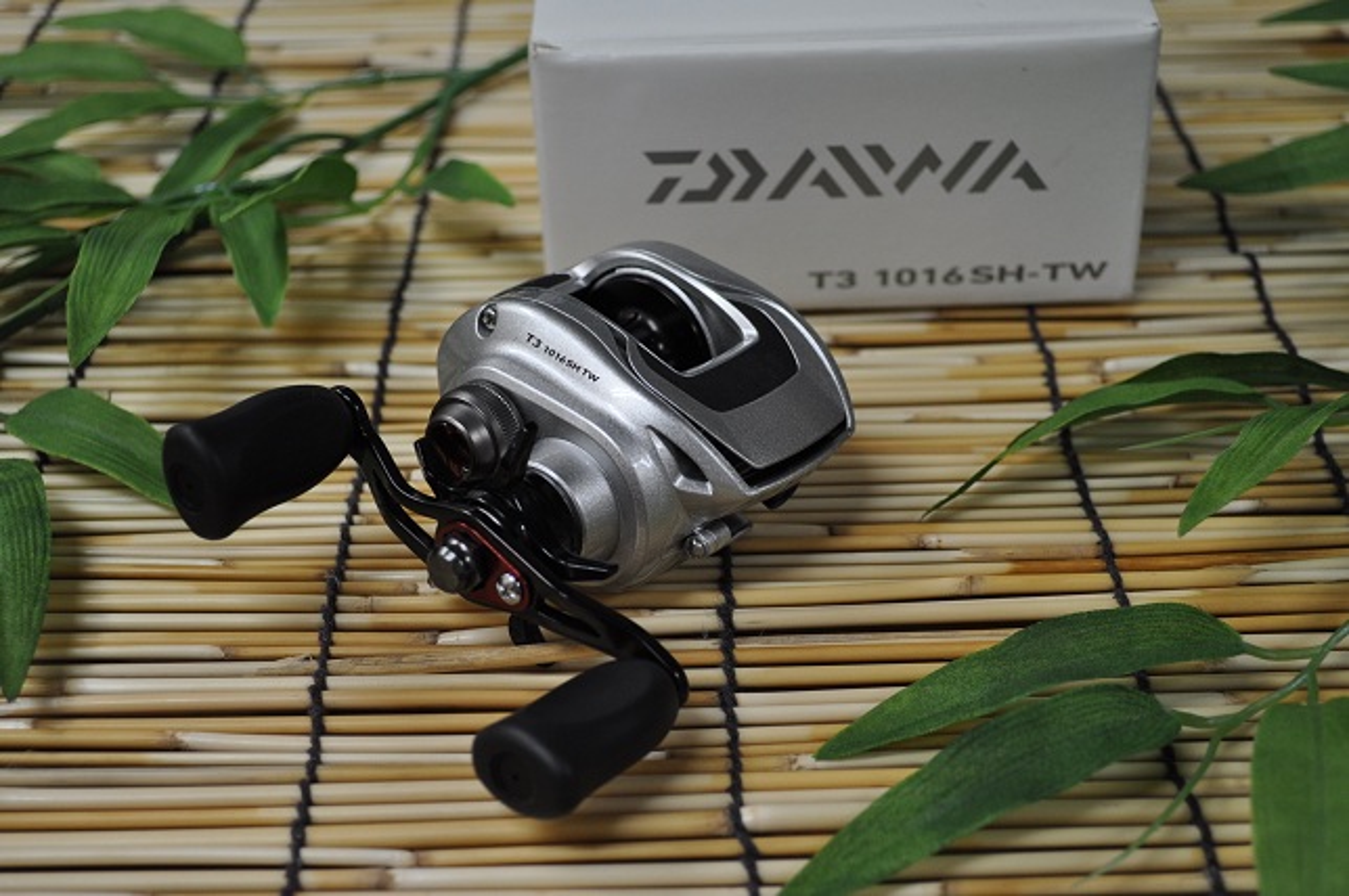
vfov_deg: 25.7
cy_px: 448
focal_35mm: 52
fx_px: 1965
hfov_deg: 37.9
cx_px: 674
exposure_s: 1/60
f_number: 5
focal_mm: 35
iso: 640
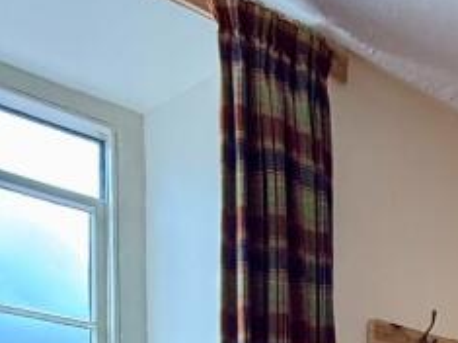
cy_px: 581
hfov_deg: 26.1
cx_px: 622
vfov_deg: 19.3
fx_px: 807
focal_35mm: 61
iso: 250
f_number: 2.2
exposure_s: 1/99
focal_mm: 2.22
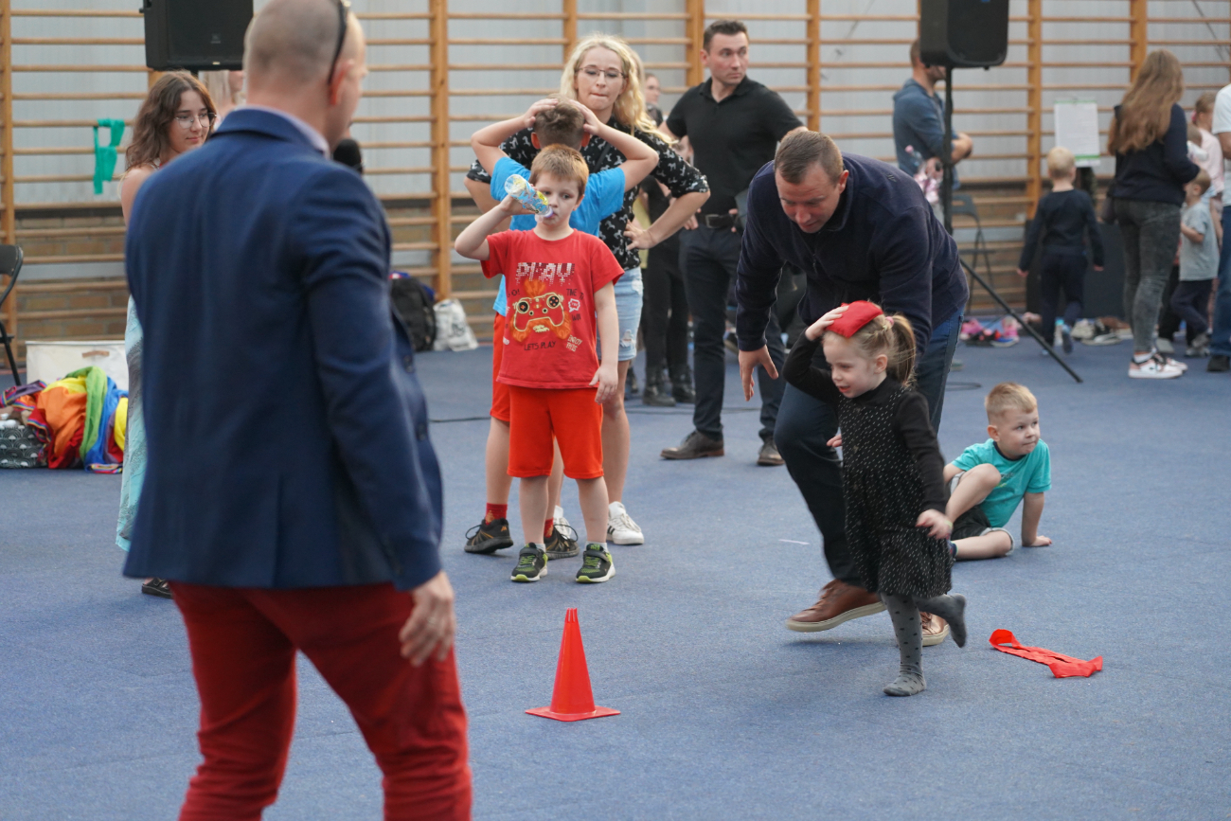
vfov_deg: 13.0
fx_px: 3591
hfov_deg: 19.5
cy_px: 410
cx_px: 616
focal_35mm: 105
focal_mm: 105
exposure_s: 1/160
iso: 4000
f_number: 4
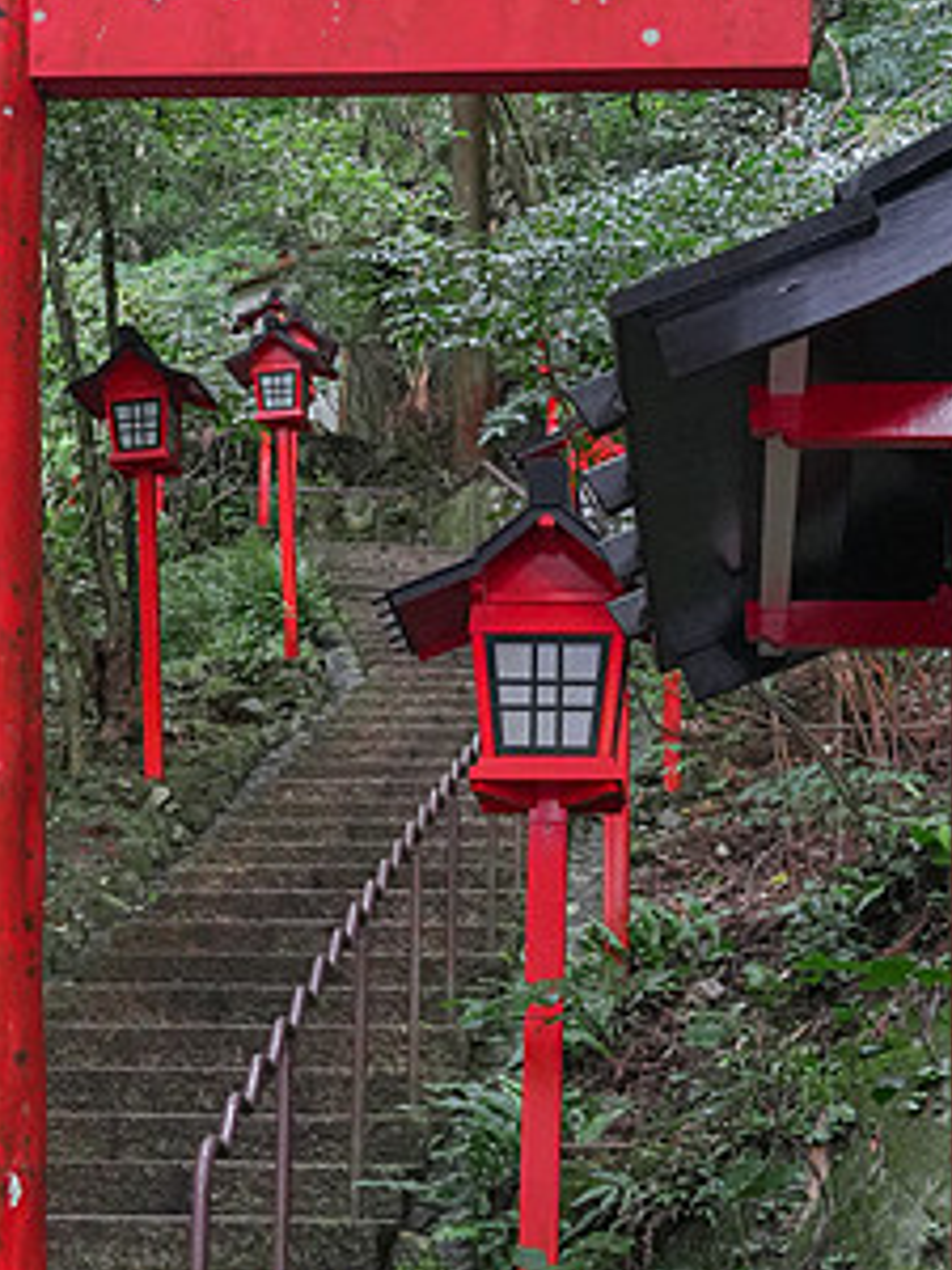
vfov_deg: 23.8
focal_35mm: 82
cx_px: 531
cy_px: 758
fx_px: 3007
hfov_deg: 18.0
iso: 4000
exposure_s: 1/60
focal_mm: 32
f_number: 8
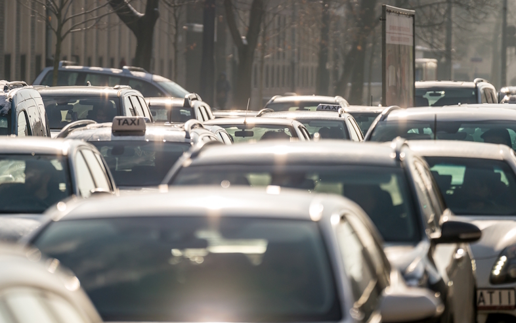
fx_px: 4375
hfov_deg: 6.7
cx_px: 213
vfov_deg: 4.2
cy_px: 108
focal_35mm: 311
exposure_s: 1/5000
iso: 200
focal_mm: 200
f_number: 2.8
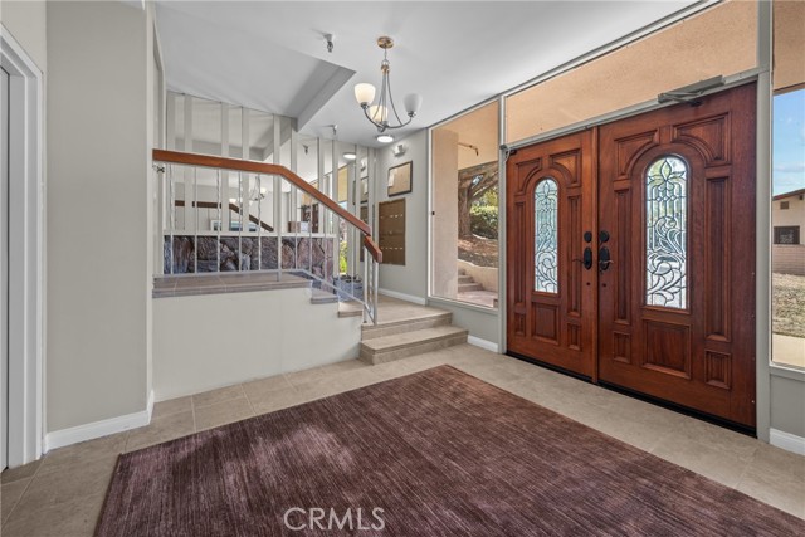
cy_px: 268
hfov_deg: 104.2
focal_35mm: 14
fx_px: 313
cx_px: 402
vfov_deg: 81.2
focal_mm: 14
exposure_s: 1/8
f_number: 8
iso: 500
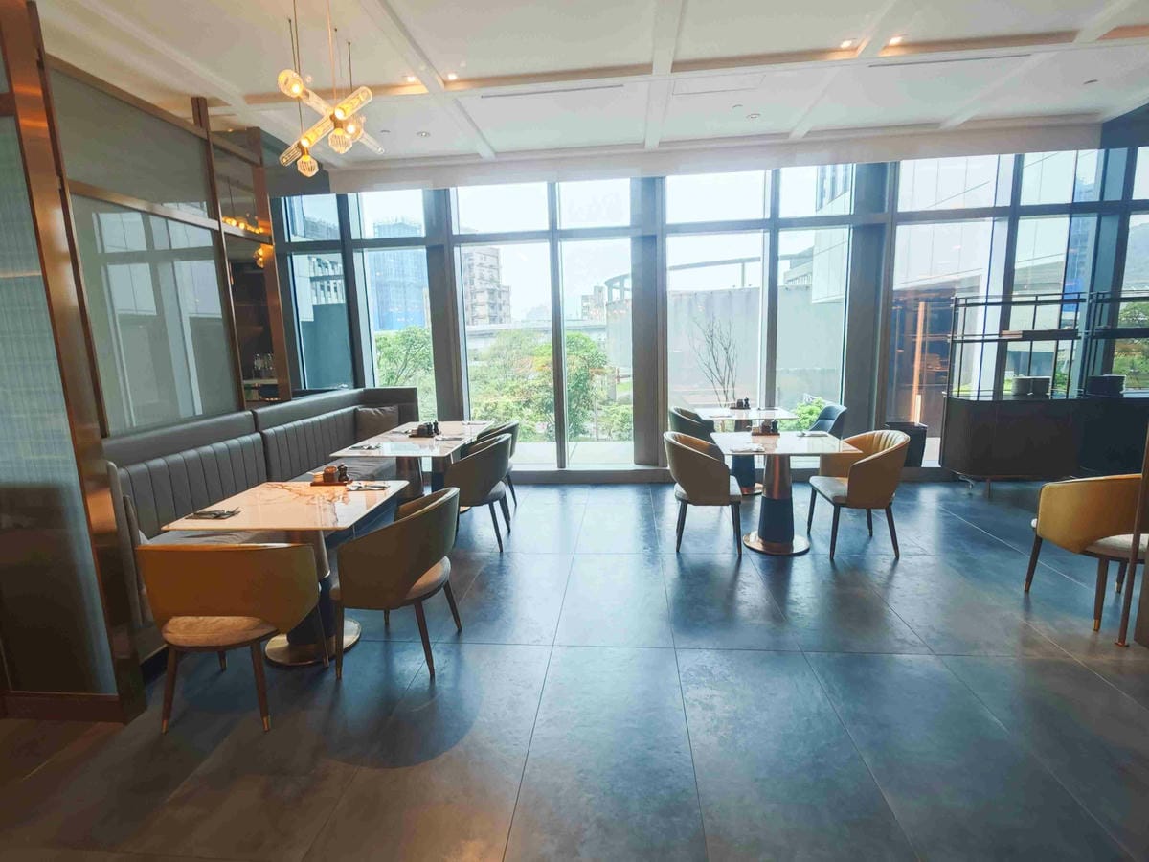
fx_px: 465
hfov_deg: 102.1
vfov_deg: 85.7
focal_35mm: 14
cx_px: 574
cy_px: 431
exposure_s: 1/60
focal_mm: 2.03
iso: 200
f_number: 1.8
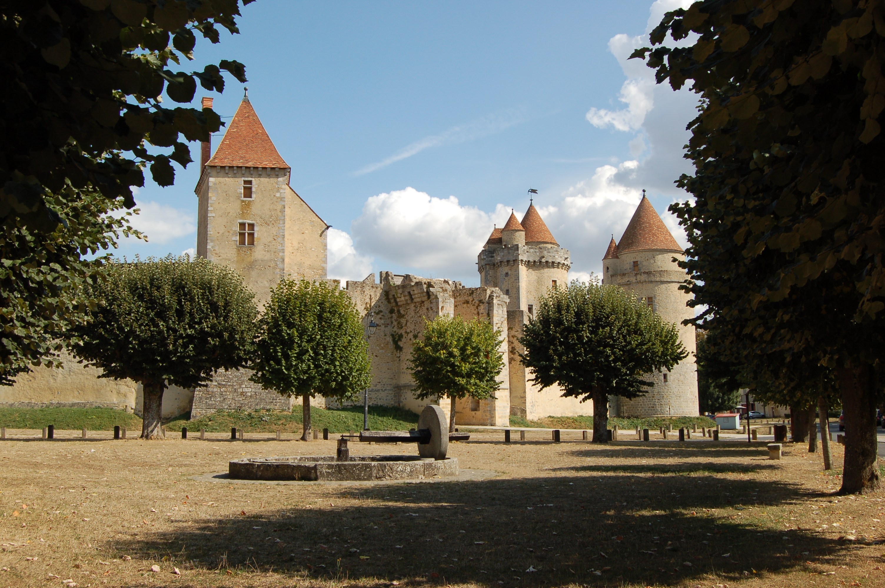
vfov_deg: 38.3
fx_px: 847
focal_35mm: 34
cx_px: 442
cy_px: 294
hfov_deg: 55.1
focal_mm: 23
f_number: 9
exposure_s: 1/320
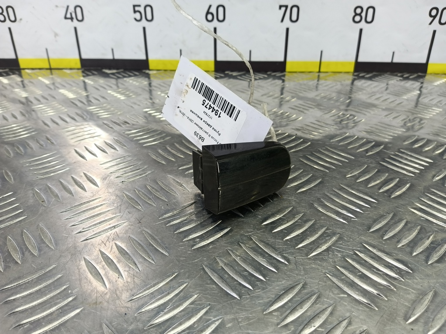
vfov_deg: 58.9
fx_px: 296
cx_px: 223
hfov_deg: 73.9
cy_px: 167
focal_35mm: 23
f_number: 1.6
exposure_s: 1/50
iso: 104
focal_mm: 4.11
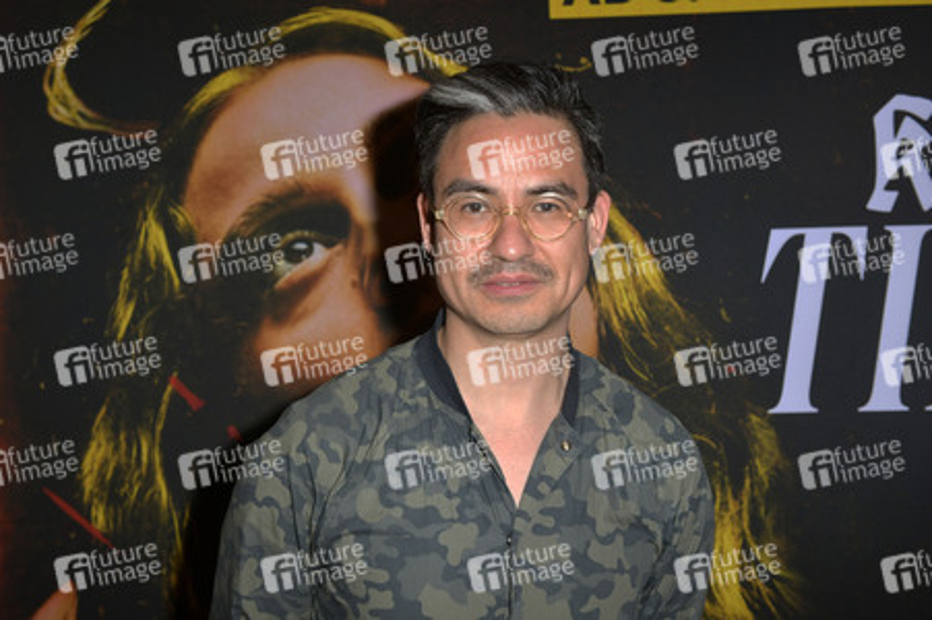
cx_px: 466
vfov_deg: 28.0
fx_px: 1242
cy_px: 310
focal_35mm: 48
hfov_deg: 41.1
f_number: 6.3
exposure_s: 1/200
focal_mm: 48
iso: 640
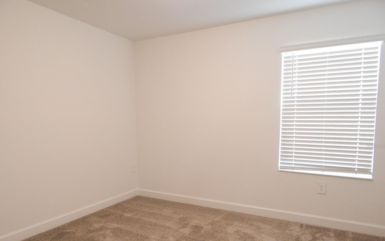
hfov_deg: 72.5
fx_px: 262
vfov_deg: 48.9
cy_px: 146
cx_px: 192
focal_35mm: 25
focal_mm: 4
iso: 400
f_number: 3
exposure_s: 1/25
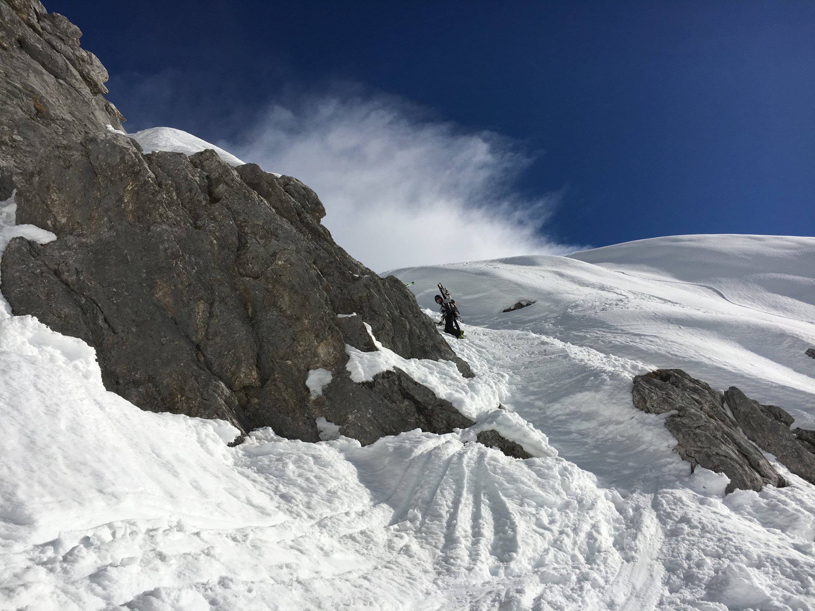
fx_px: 683
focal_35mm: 29
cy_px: 306
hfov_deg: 61.7
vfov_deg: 48.2
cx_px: 408
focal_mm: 4.15
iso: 25
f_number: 2.2
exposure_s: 1/6410
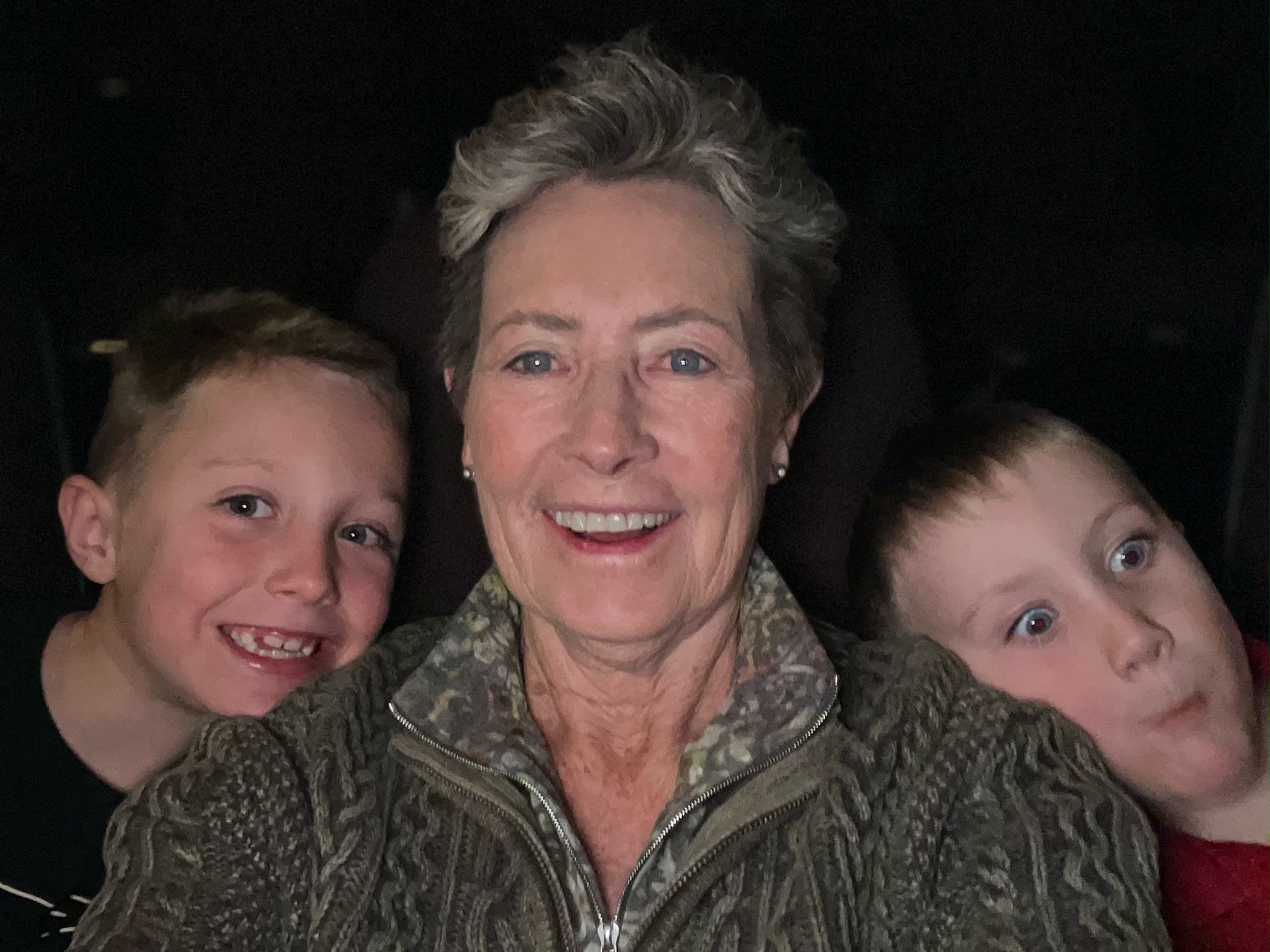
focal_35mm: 30
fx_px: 1101
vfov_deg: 46.8
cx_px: 635
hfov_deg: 60.0
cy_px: 476
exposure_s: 1/16
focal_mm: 2.71
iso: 400
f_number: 2.2
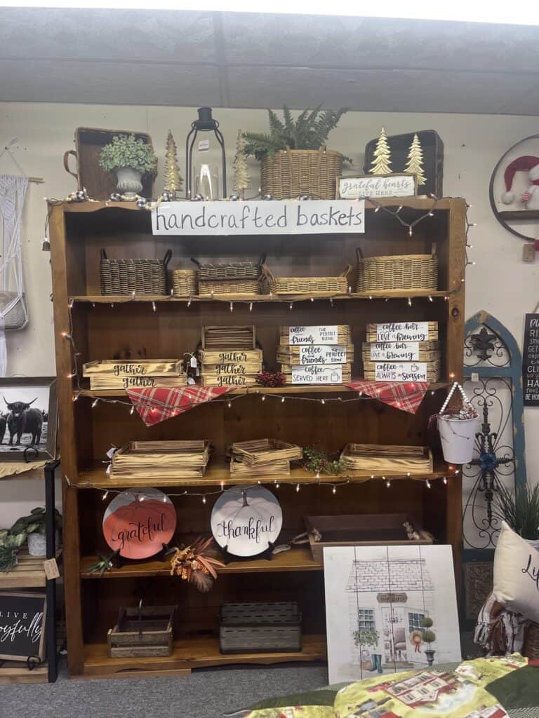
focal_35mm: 26
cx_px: 270
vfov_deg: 67.3
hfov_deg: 53.1
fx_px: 540
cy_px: 359
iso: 80
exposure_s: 1/120
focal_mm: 5.1
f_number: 1.6
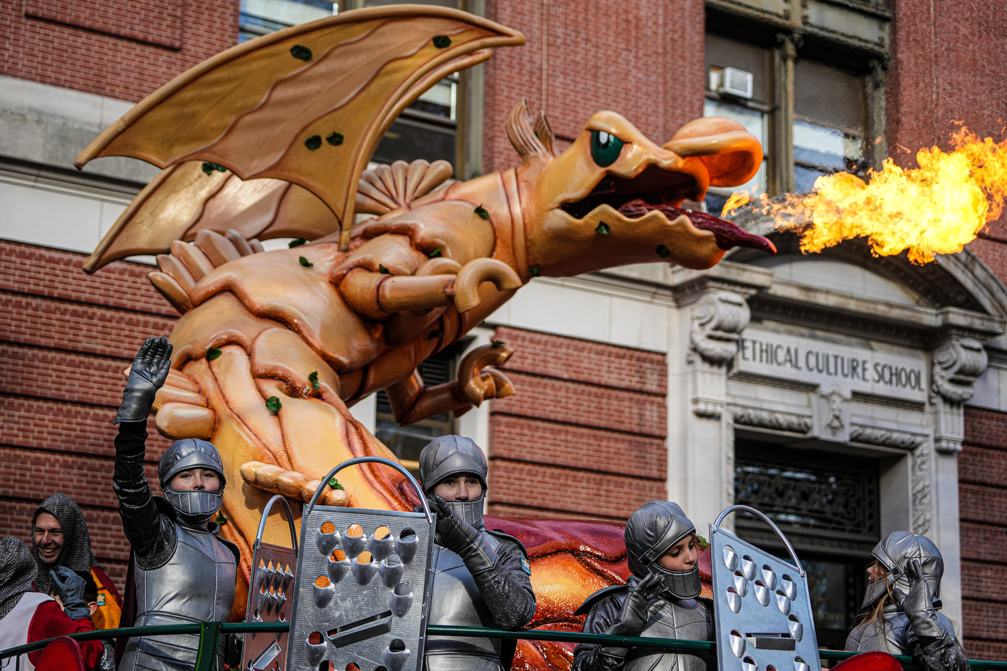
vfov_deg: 18.7
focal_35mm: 73
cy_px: 330
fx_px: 2042
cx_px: 518
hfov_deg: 27.7
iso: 200
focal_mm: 70
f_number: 4
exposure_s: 1/1000
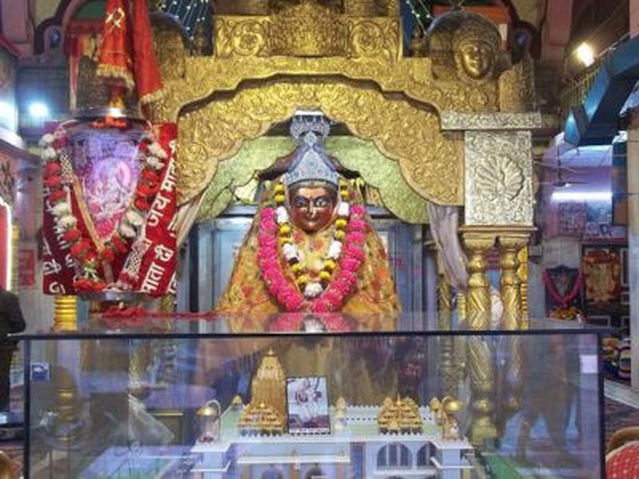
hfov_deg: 56.8
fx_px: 591
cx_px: 320
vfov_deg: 44.2
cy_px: 240
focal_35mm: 32
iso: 160
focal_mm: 5.7
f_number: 2.9
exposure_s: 1/20
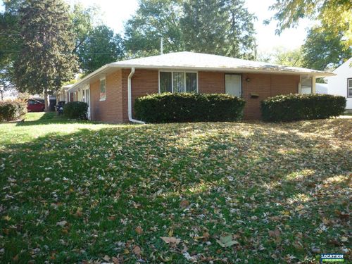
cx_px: 176
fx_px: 336
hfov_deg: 55.4
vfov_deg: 42.9
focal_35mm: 33
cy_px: 132
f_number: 2.8
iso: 80
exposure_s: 1/125
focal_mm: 5.5
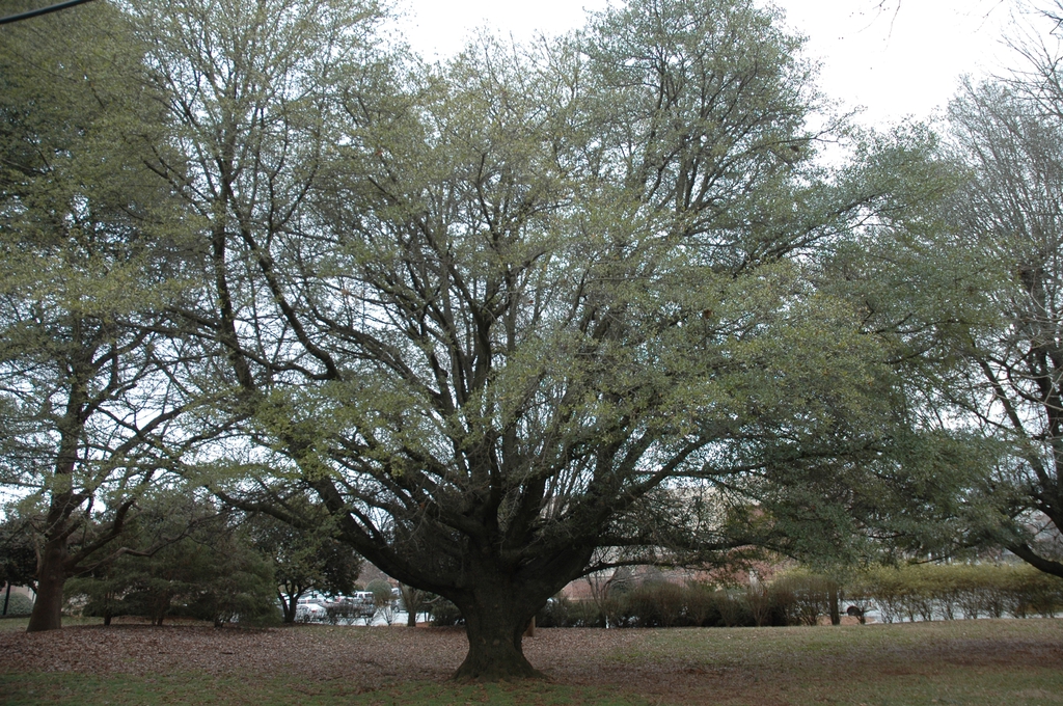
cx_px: 532
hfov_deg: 67.4
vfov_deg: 47.8
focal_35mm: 27
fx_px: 796
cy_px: 353
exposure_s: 1/125
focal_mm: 18
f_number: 4.5
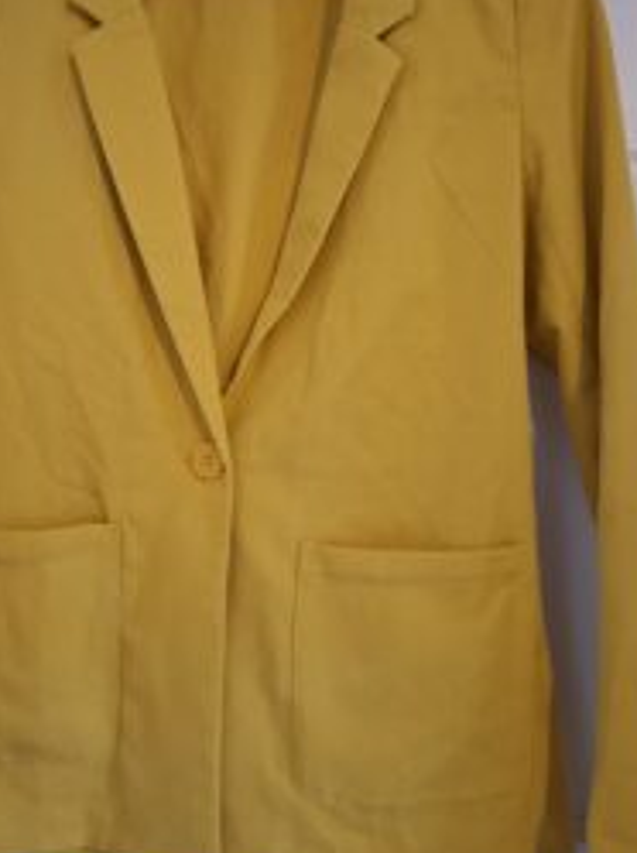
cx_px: 274
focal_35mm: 37
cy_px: 322
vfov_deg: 49.7
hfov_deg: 38.5
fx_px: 910
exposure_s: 1/24
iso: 640
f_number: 1.8
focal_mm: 5.54
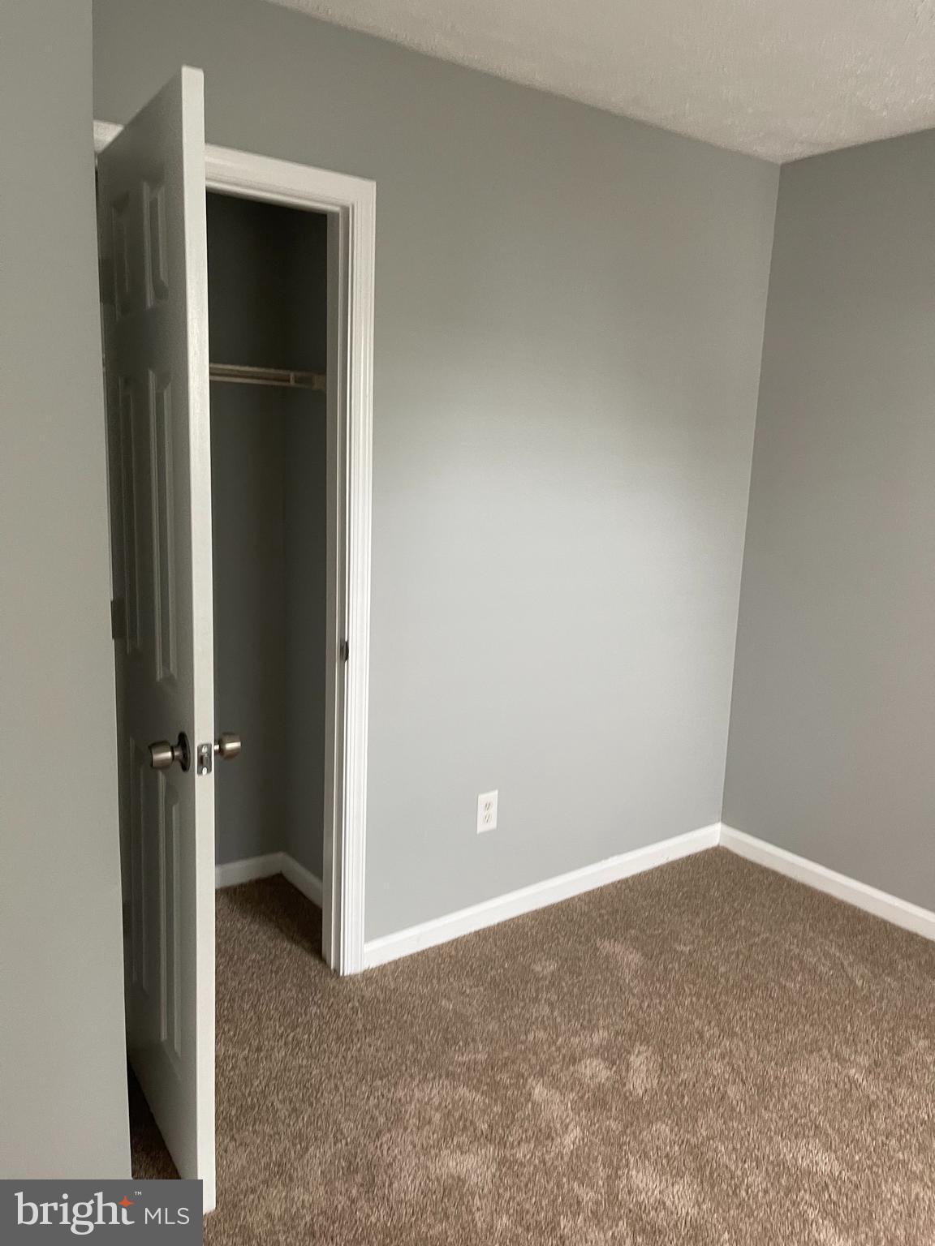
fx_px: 936
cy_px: 623
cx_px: 468
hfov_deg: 53.1
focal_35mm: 26
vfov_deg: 67.3
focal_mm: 5.1
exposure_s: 1/60
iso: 200
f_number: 1.6
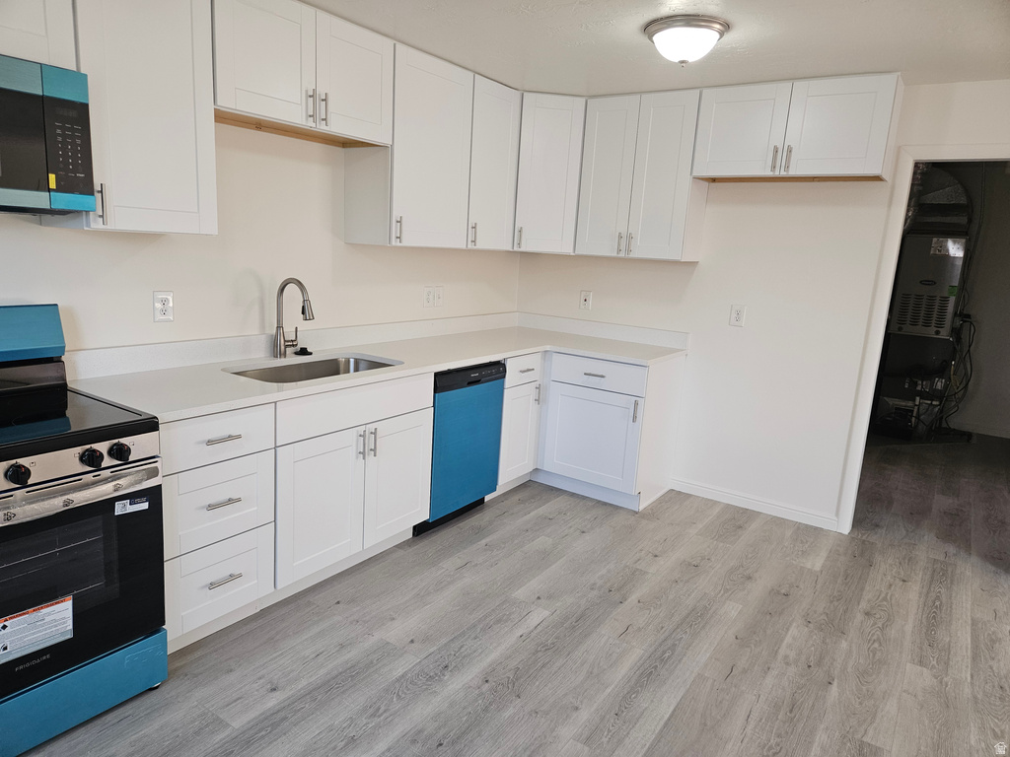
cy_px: 378
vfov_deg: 58.9
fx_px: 671
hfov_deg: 73.9
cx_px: 505
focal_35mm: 23
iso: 160
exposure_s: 1/207
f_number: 1.8
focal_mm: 5.4
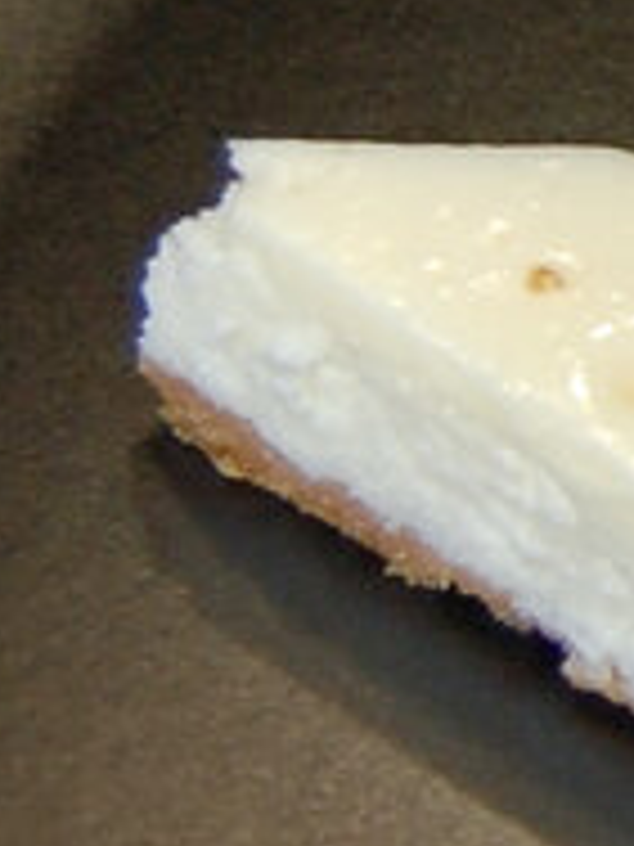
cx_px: 1493
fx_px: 5641
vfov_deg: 8.5
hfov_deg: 6.2
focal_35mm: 231
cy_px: -18
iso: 280
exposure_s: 1/60
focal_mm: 20
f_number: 3.8
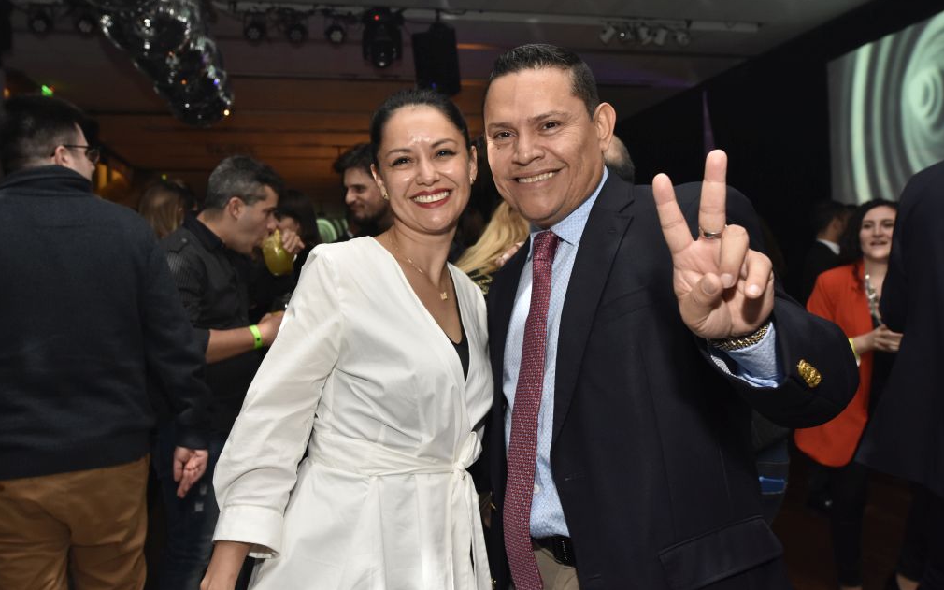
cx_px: 474
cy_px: 284
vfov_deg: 40.6
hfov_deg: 61.2
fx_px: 797
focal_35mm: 31
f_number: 5
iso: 1000
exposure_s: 1/25
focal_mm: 20
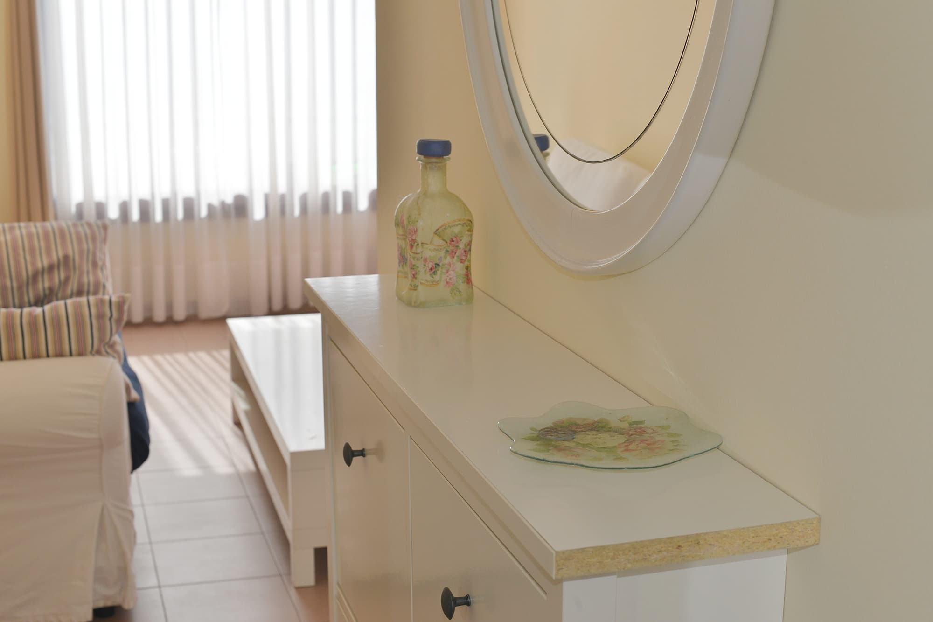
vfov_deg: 27.0
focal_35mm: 50
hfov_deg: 39.6
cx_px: 466
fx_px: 1296
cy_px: 311
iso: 320
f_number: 9
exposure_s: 1/250
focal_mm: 50
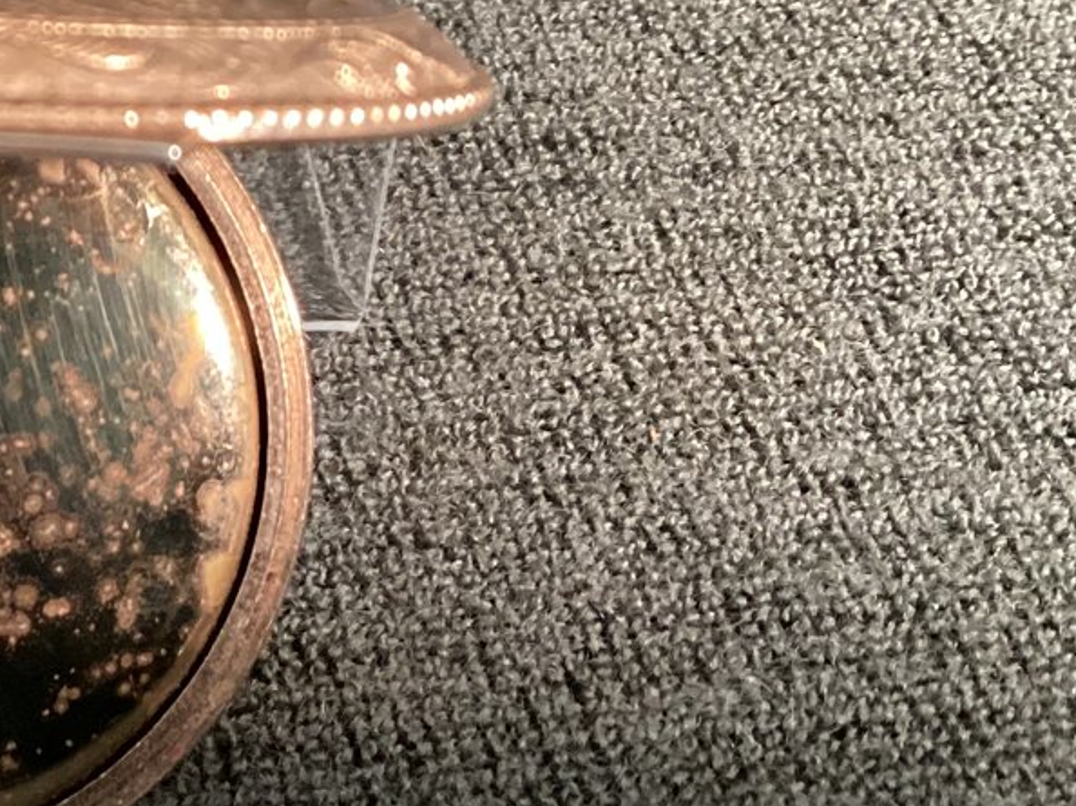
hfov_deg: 23.4
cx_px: -77
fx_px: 2455
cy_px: 345
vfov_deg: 18.6
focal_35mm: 79
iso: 640
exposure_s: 1/30
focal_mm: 3.3
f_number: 2.4
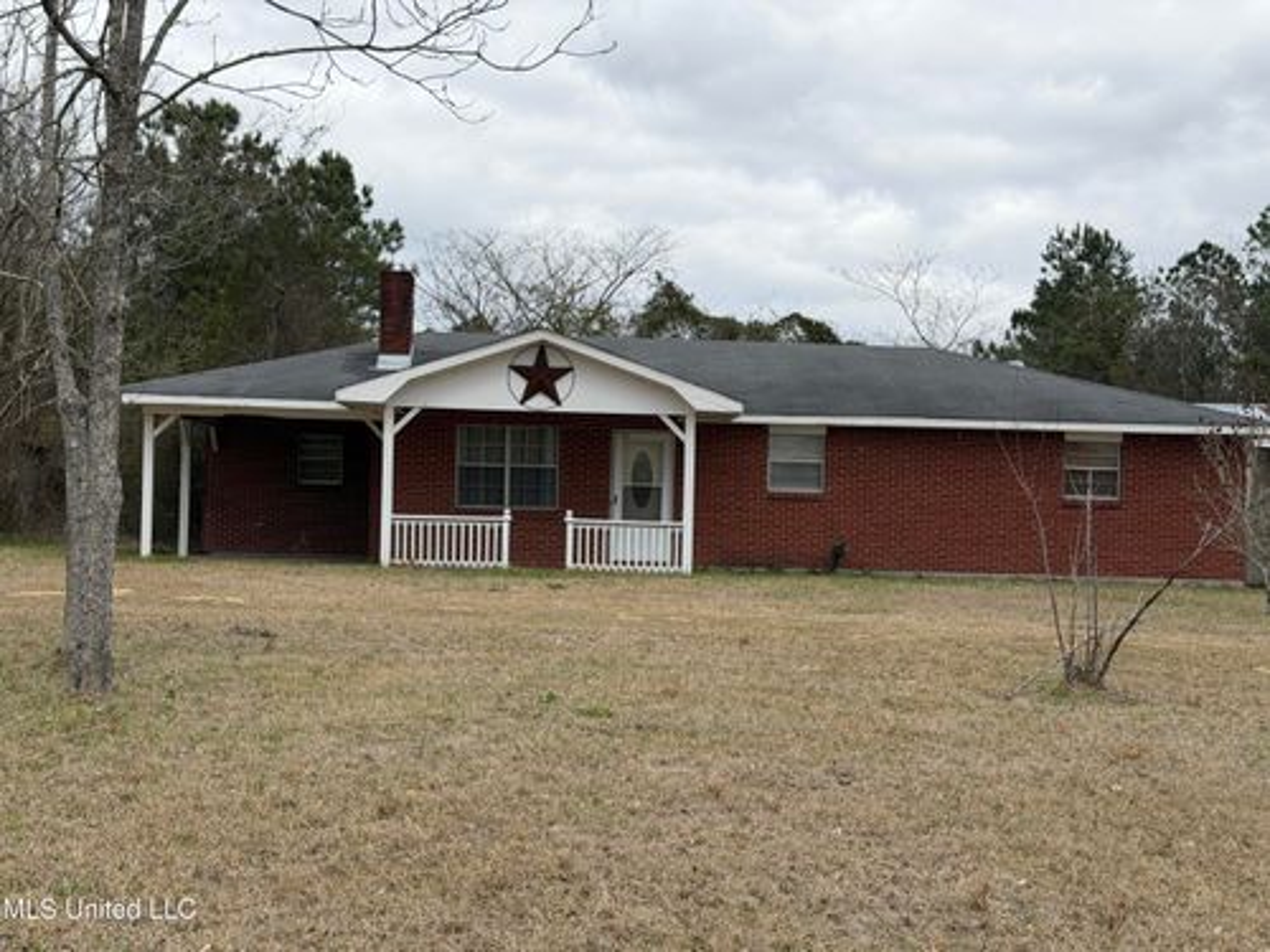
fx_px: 1761
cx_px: 635
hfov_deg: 39.7
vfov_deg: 30.3
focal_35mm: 48
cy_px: 476
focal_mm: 6.76
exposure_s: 1/3378
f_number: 1.78
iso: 64
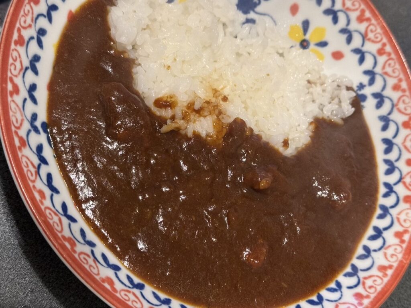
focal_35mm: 48
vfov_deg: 30.3
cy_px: 154
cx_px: 206
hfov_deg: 39.7
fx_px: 570
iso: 250
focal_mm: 6.86
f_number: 1.78
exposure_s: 1/33
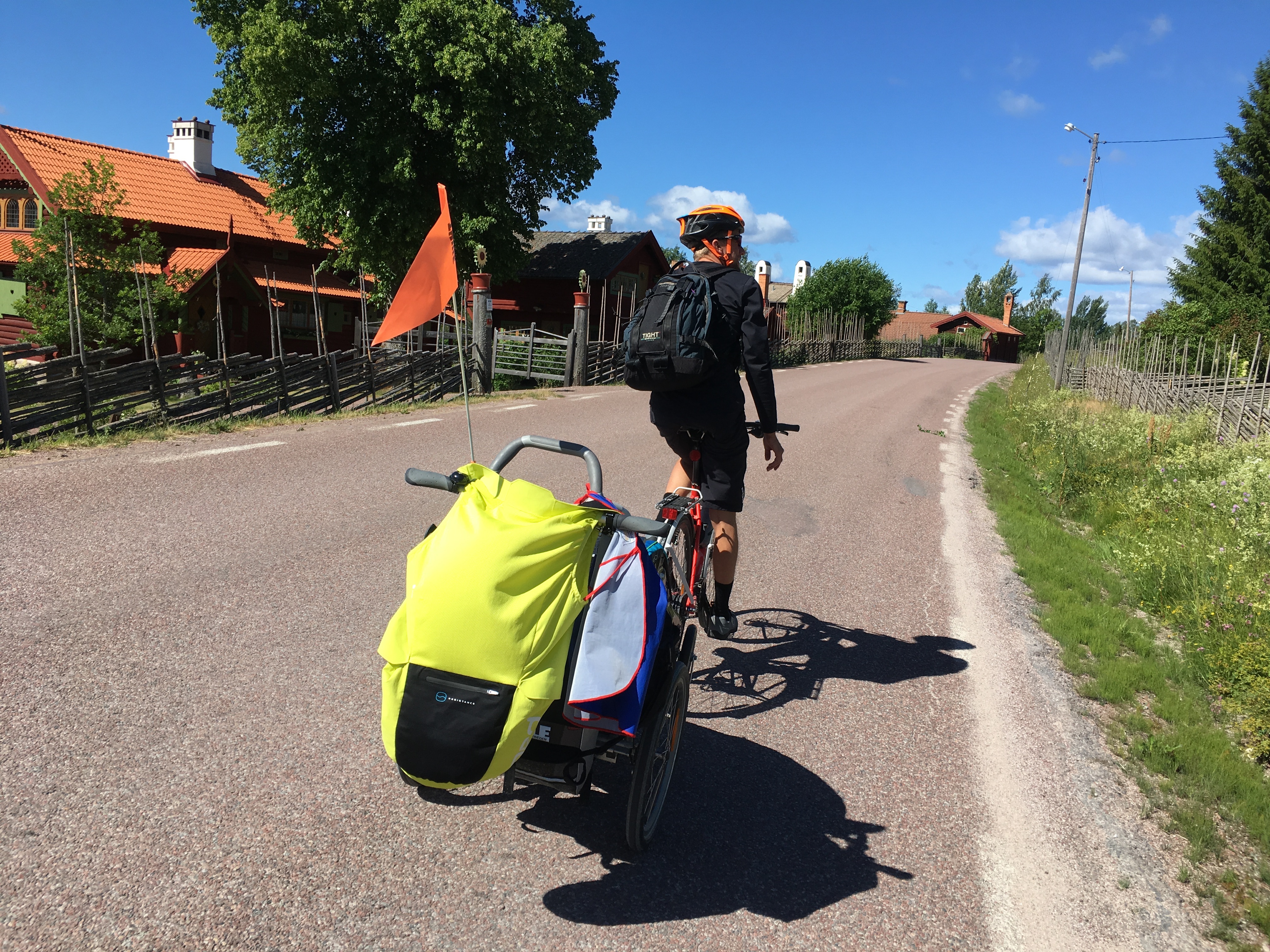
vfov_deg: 48.2
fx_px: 1064
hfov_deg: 61.7
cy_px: 476
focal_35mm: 29
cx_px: 635
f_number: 2.2
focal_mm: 4.15
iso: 25
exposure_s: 1/1374
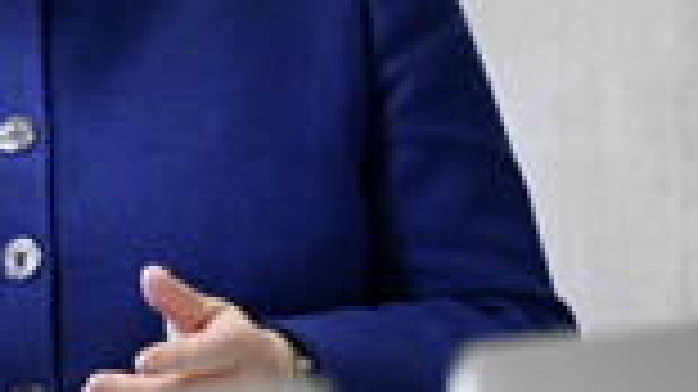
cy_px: 9
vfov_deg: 2.3
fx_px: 9582
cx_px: -227
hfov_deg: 4.2
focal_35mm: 518
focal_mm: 170
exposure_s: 1/500
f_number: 5.6
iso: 6400
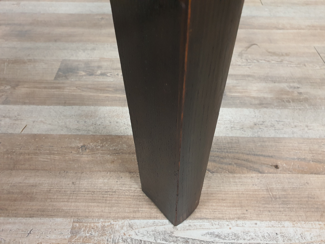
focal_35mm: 26
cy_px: 122
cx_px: 162
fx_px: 244
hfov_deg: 67.3
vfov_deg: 53.1
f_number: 2.4
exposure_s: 1/50
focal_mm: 4.3
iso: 640
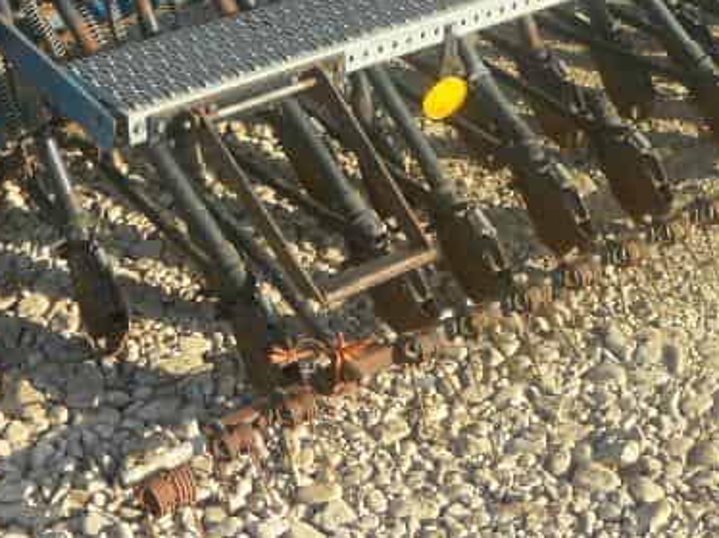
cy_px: -67
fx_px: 1536
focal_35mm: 74
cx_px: 467
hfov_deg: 26.2
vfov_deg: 19.0
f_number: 3.5
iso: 80
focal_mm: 4.9
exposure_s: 1/500
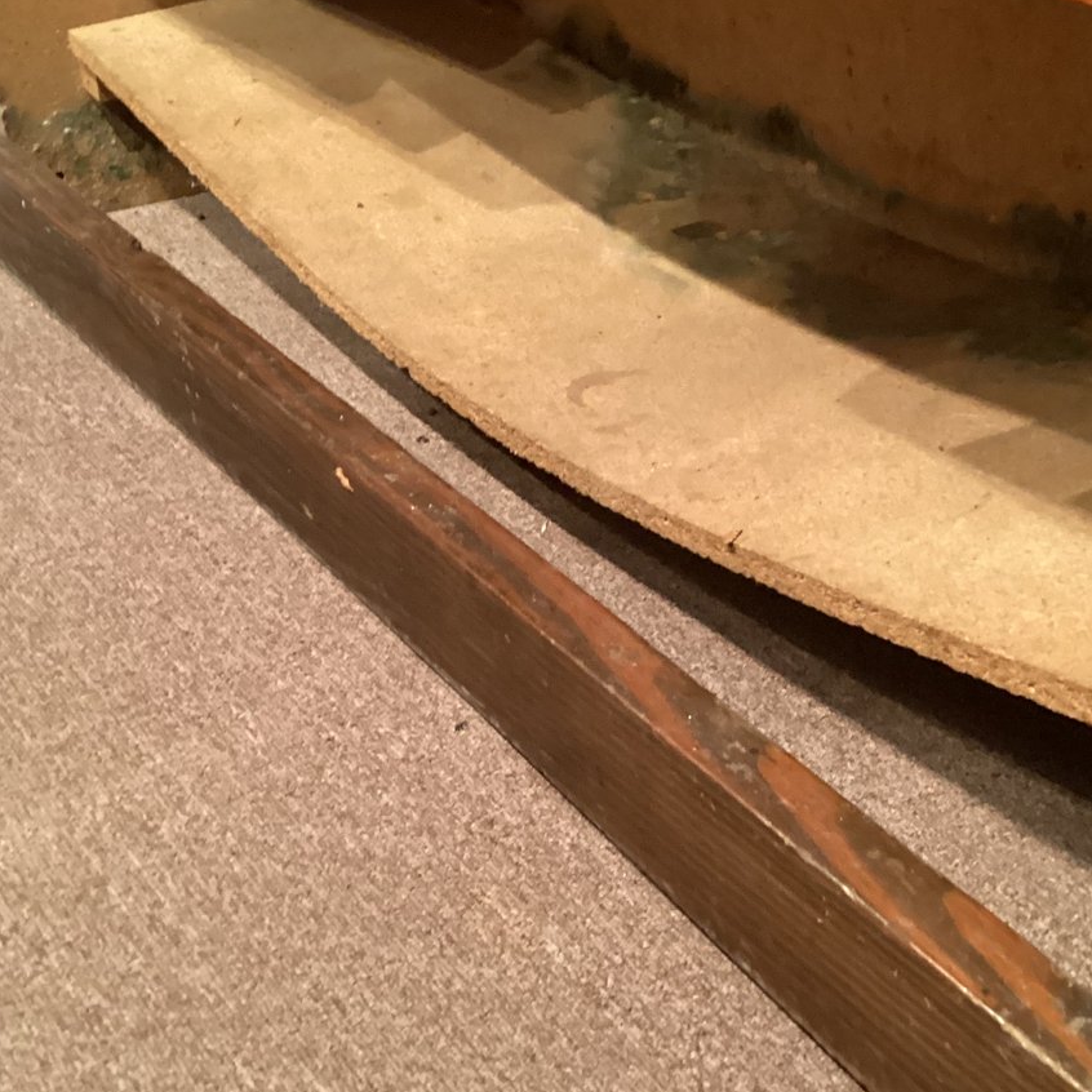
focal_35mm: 49
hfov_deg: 34.6
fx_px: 1749
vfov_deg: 34.7
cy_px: 522
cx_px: 603
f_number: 2.4
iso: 500
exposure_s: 1/25
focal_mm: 3.3
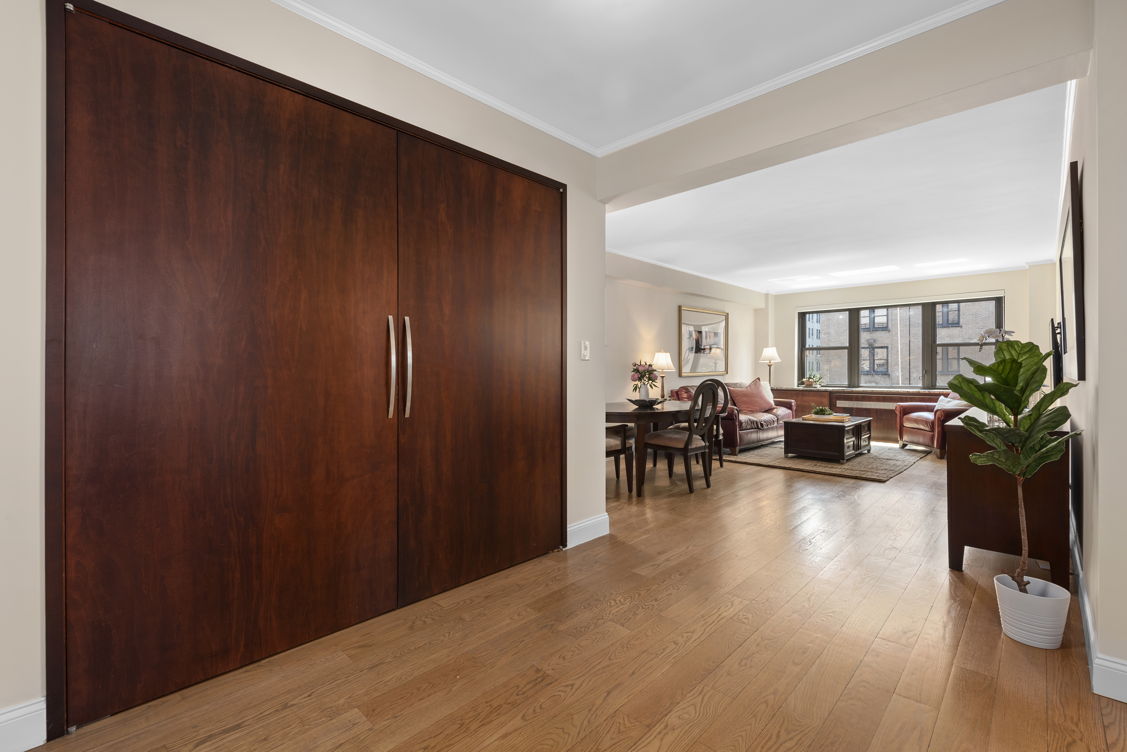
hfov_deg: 96.7
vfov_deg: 73.8
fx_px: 501
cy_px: 376
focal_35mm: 16
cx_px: 564
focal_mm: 16
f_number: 11
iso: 200
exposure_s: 2
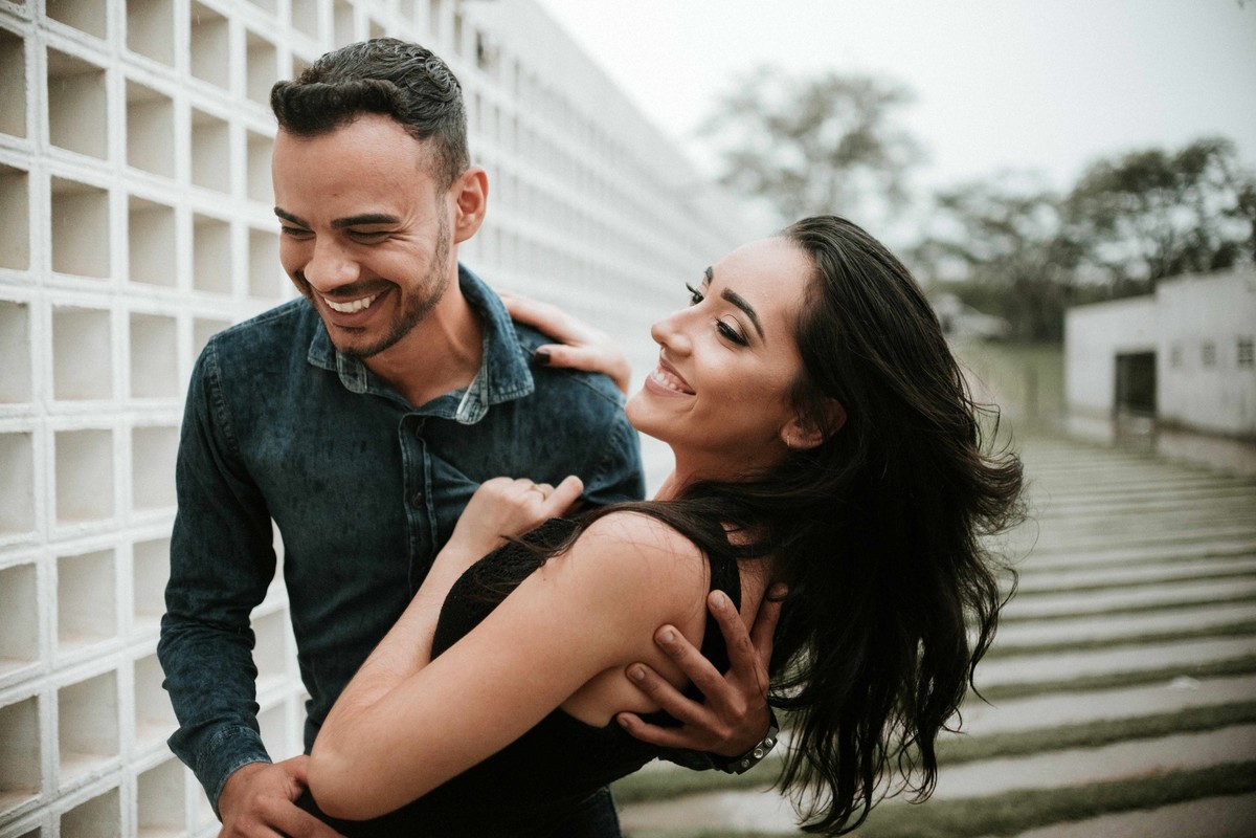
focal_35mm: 35
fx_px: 1221
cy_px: 419
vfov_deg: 37.9
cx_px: 628
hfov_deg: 54.4
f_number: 1.8
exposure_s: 1/500
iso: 1600
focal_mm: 35
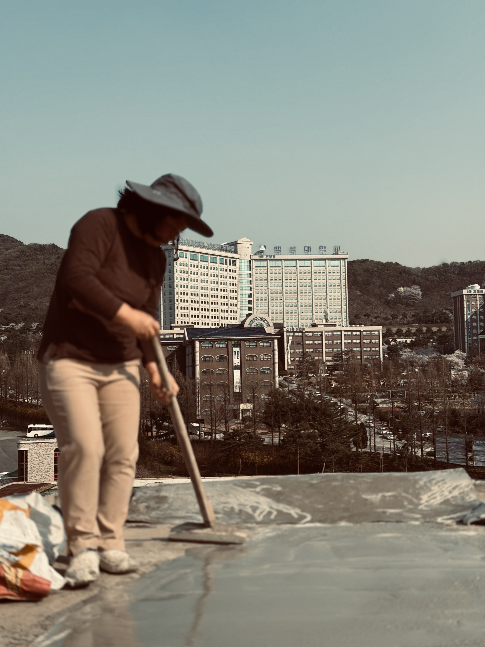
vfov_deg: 39.7
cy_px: 324
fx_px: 897
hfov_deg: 30.3
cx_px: 242
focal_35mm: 48
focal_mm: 6.76
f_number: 1.78
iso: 64
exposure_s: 1/5208
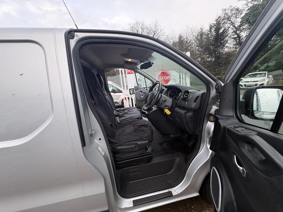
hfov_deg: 102.1
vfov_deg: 85.7
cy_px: 106
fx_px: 114
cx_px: 142
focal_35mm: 14
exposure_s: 1/99
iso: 125
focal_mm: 2.22
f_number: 2.2
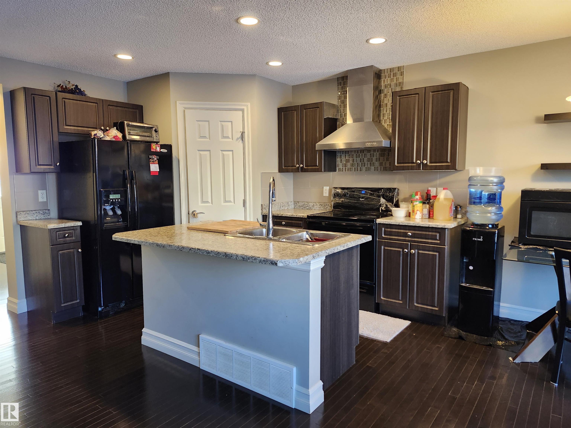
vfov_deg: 58.9
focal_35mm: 23
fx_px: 379
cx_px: 286
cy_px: 214
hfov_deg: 73.9
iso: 500
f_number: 1.8
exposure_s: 1/120
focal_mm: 5.54
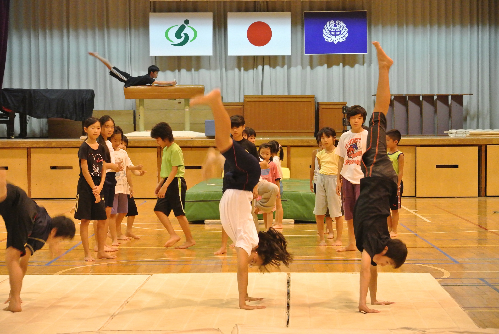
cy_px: 167
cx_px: 250
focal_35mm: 107
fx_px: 1485
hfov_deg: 19.1
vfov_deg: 12.8
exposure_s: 1/80
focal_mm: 39.8
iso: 1800
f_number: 3.8
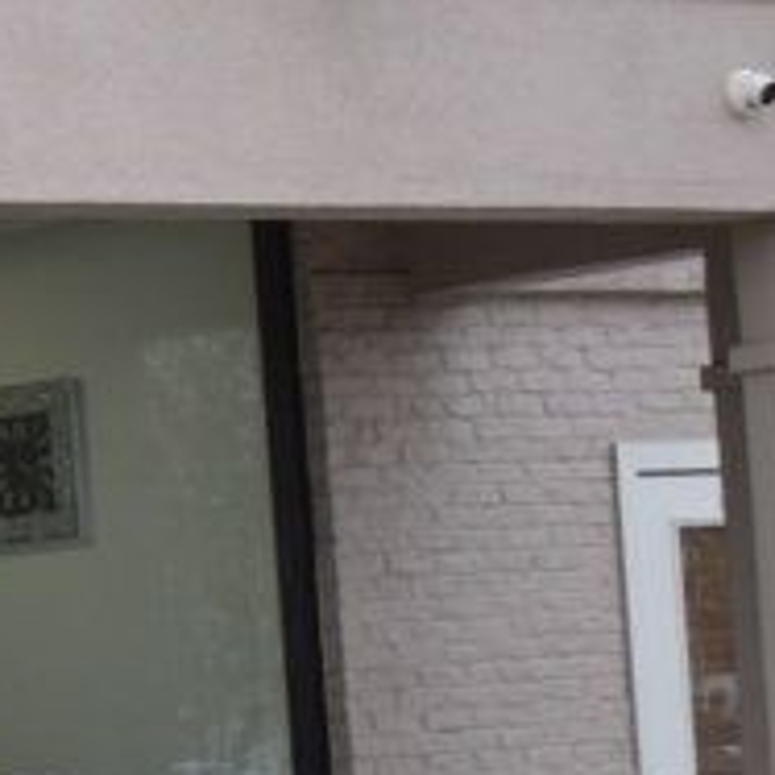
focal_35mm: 216
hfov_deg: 7.7
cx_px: -783
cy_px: 812
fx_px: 5479
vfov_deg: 8.0
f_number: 4.2
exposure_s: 1/200
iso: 200
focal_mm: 31
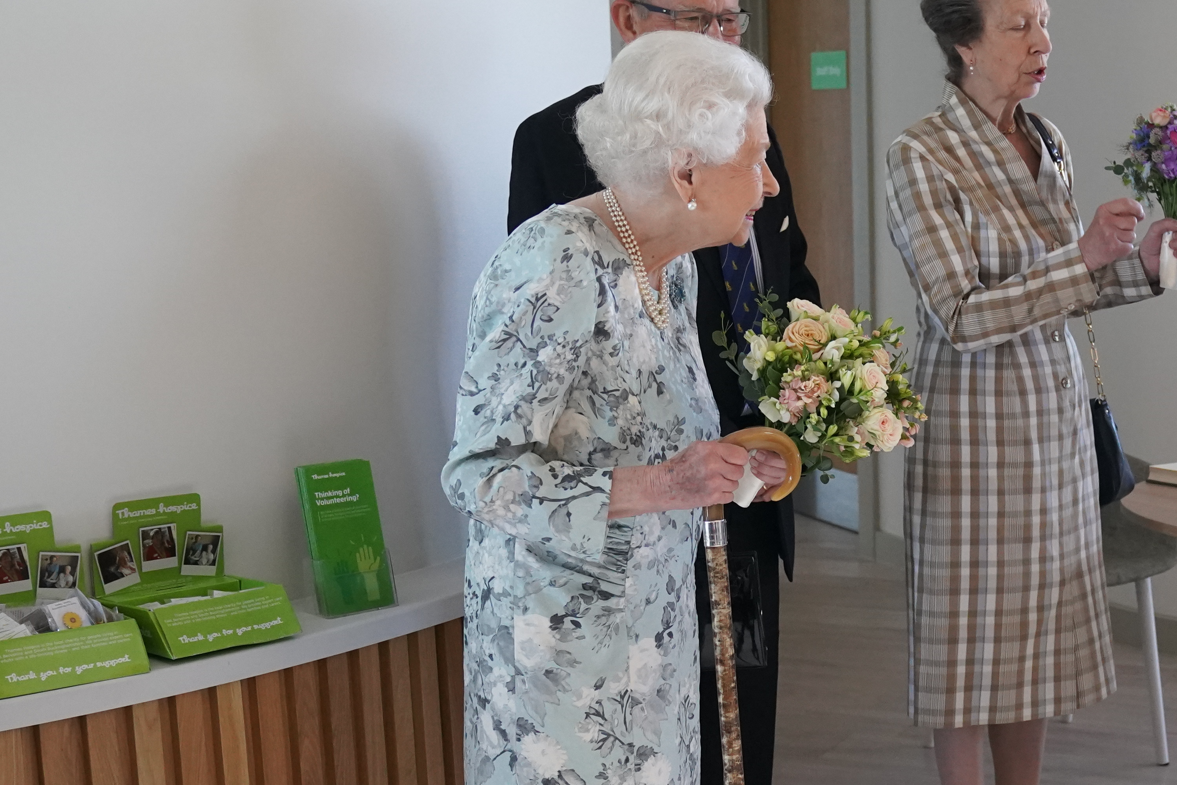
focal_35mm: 62
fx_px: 2027
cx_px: 1056
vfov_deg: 21.8
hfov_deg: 30.9
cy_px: 535
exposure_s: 1/320
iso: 5000
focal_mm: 31
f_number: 4
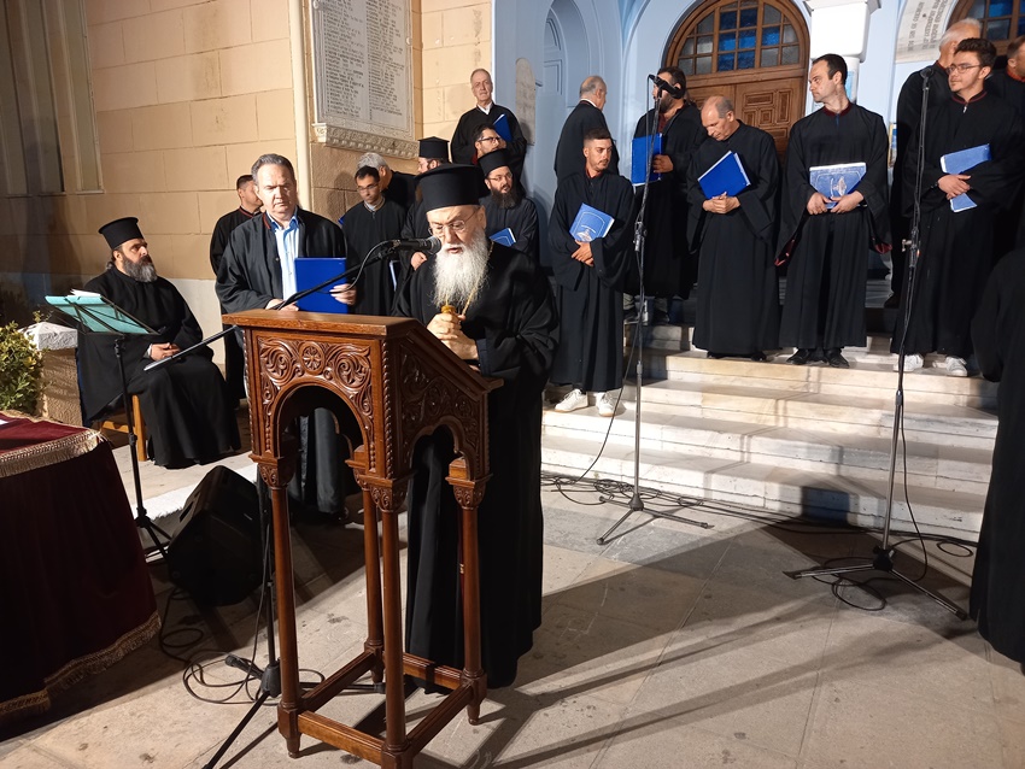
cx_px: 512
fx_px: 740
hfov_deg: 69.4
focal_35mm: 25
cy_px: 384
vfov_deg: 54.9
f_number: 2
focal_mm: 4.6
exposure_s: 1/33.3
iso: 200
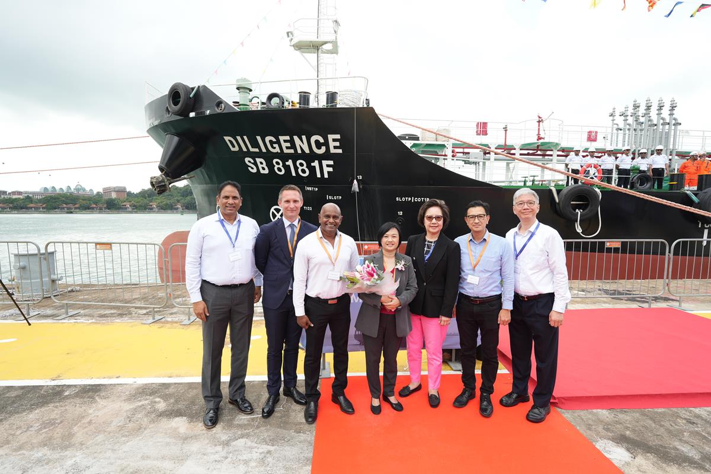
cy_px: 237
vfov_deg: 68.9
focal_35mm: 18
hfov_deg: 91.6
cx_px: 356
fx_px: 346
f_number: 4.5
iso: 125
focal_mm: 17.5
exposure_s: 1/250
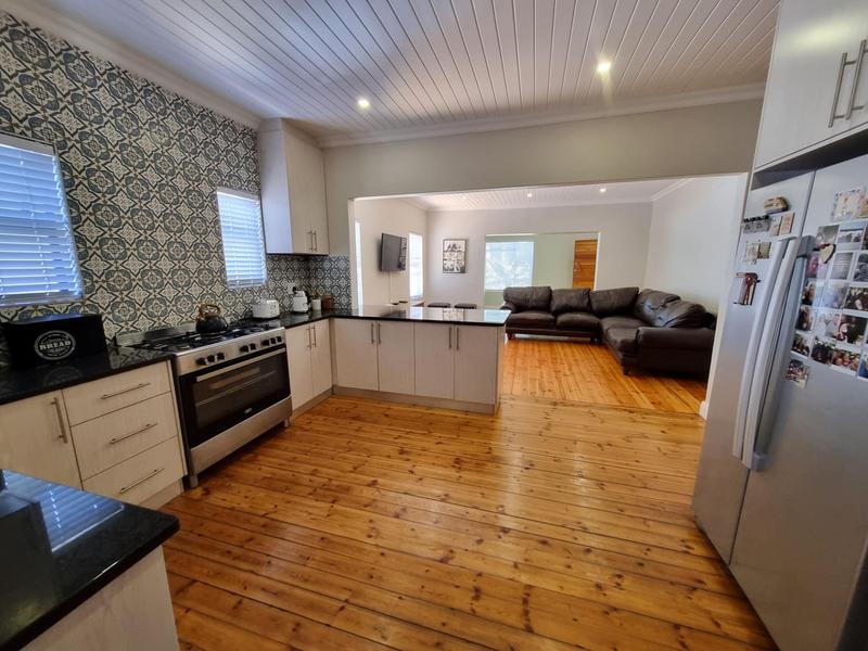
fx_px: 326
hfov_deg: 106.2
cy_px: 326
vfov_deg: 89.9
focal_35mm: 13
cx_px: 434
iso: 320
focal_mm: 1.74
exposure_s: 1/33
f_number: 2.2
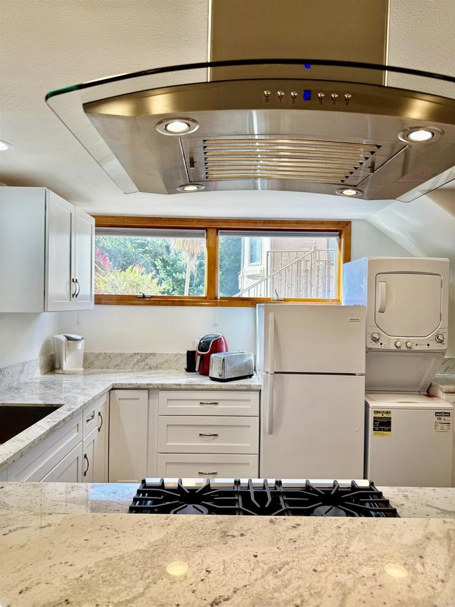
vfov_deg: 71.6
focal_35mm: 24
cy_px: 304
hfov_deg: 56.8
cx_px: 228
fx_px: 421
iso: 80
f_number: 1.78
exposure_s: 1/301
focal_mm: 6.76
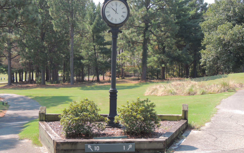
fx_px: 392
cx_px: 121
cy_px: 70
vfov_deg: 22.0
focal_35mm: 59
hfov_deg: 34.5
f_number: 3.7
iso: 160
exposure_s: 1/400
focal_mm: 9.8
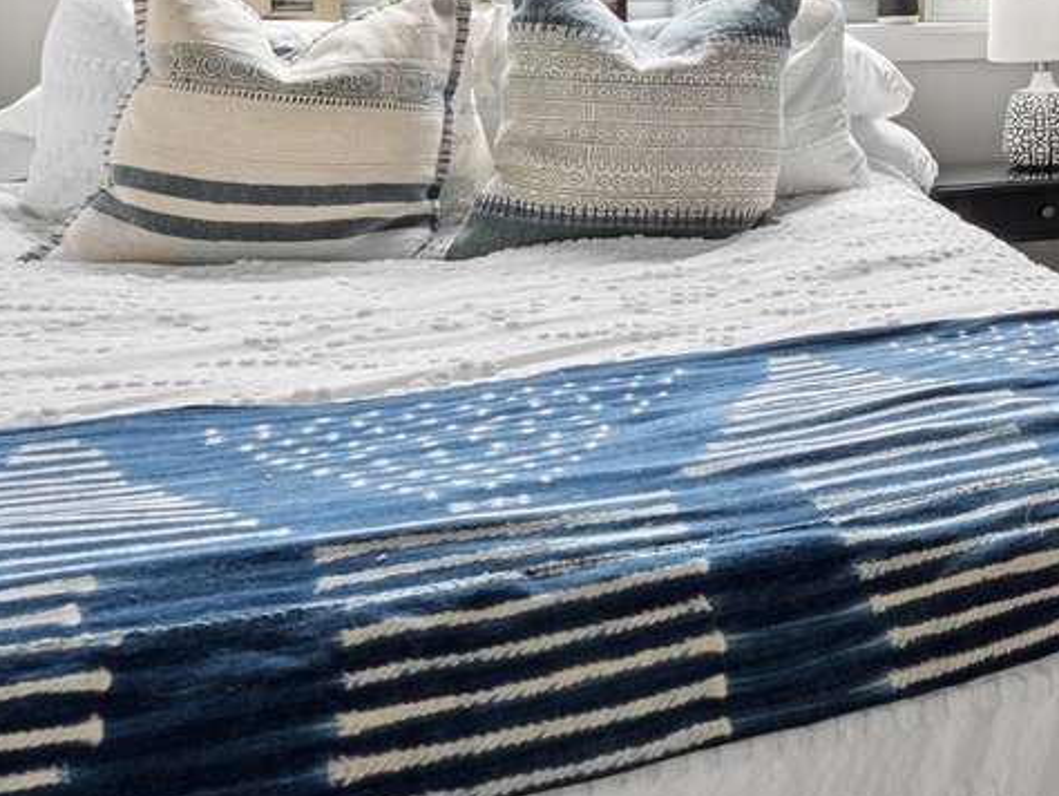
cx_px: 1157
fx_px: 1408
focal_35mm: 46
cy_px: 85
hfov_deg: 35.4
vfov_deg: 30.2
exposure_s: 1/100
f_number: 8
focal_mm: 14
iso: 250
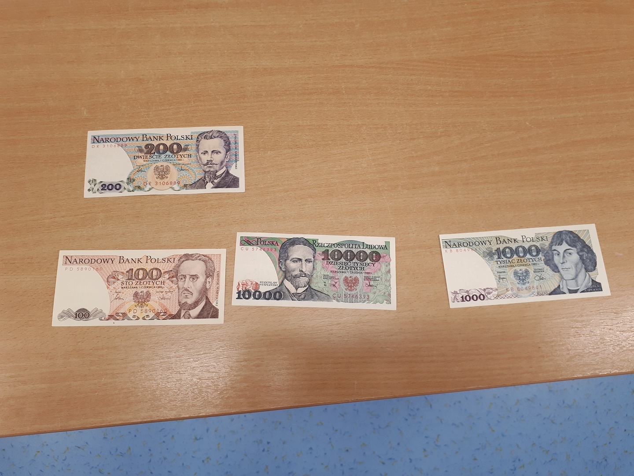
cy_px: 238
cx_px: 317
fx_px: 495
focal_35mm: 27
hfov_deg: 65.3
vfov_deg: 51.4
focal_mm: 3.6
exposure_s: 1/33
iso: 64
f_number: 1.9
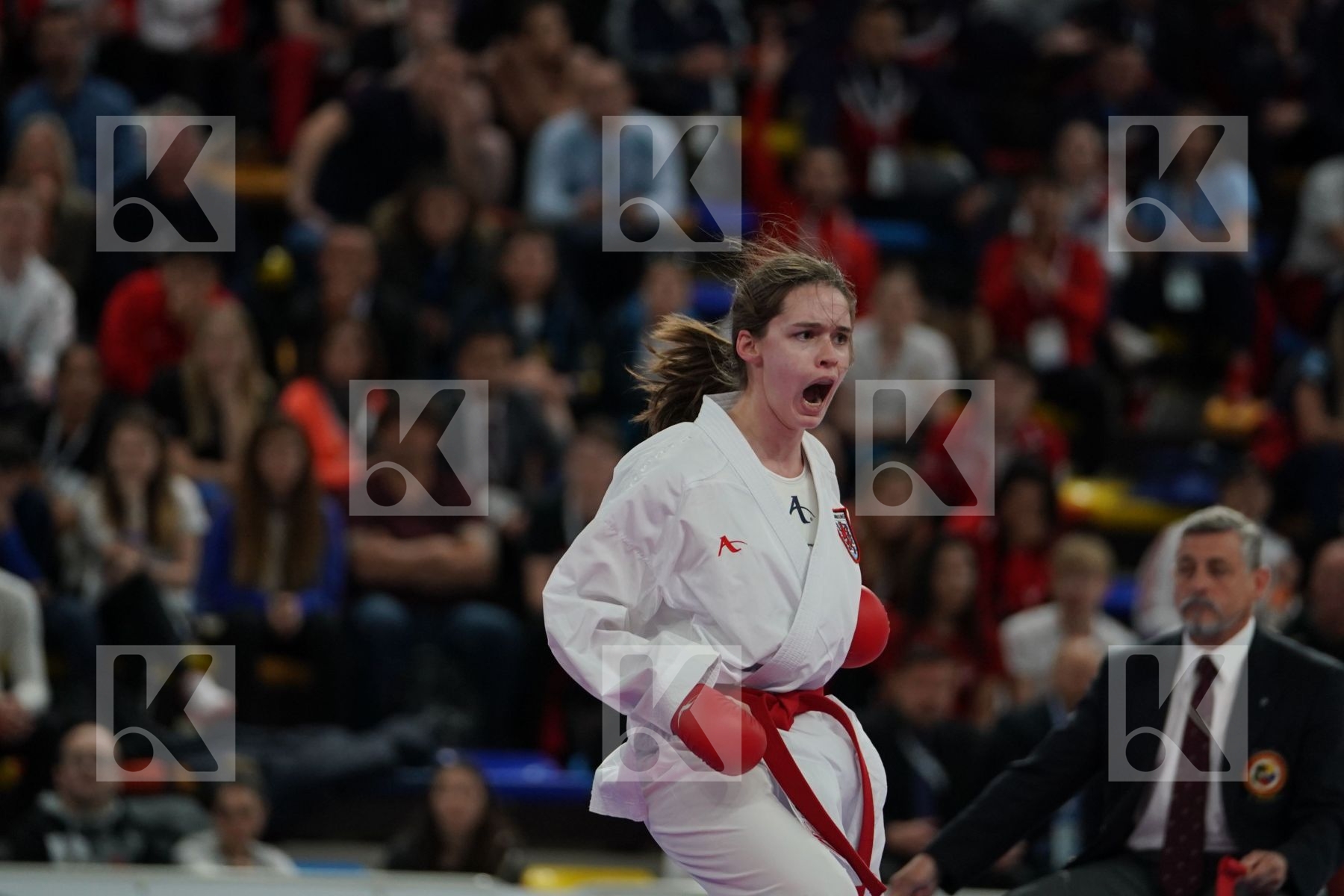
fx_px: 10005
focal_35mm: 268
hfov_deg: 7.7
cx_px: 672
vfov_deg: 5.1
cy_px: 448
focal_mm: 179
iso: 1250
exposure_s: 1/1000
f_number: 2.8
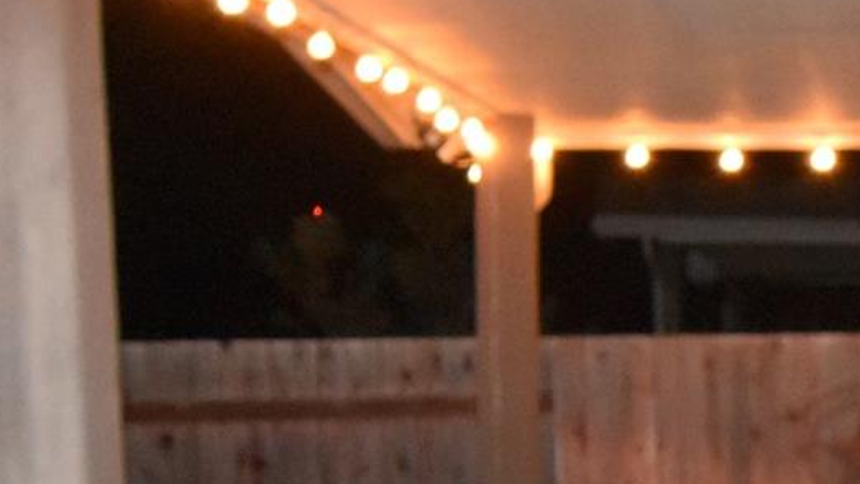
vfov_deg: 13.8
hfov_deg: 21.4
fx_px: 1962
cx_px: 1236
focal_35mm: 86
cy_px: 521
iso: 6400
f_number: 4
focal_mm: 14
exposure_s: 1/60
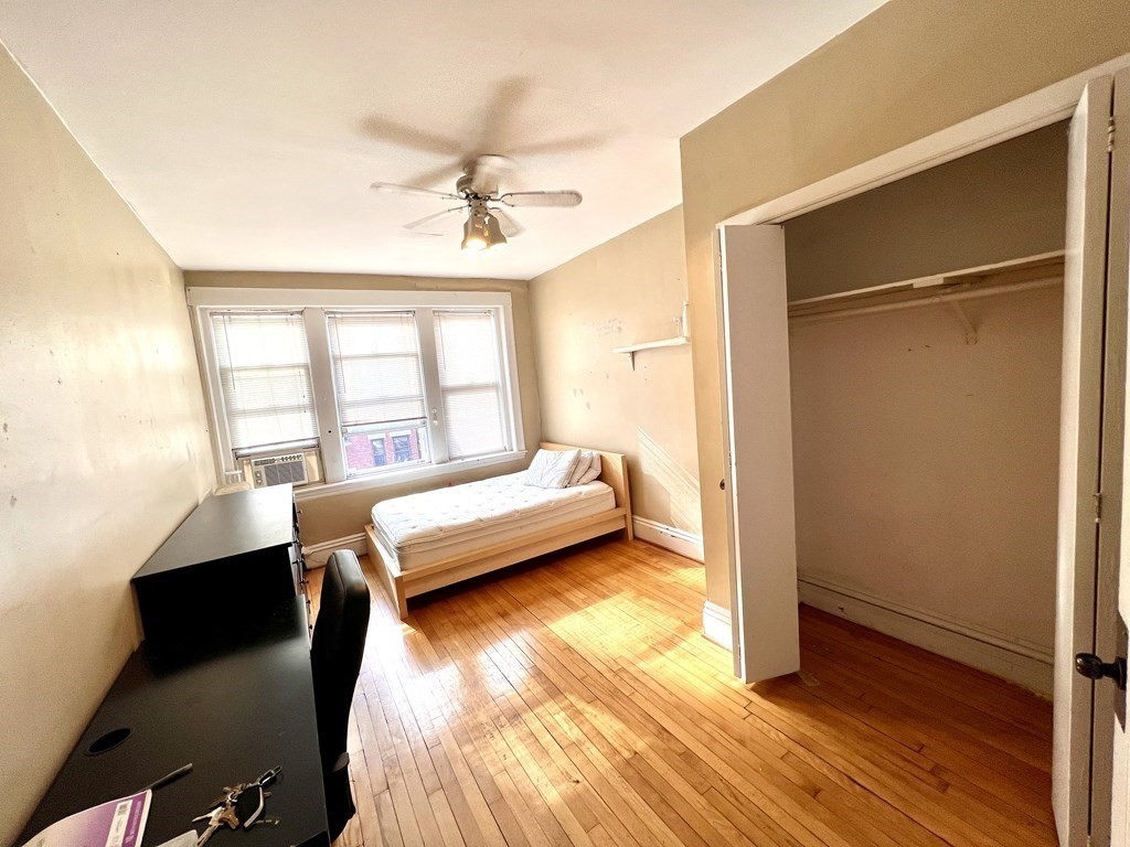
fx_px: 424
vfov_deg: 89.9
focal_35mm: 13
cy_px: 424
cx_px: 565
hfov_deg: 106.2
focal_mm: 1.57
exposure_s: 1/120
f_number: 1.8
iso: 40
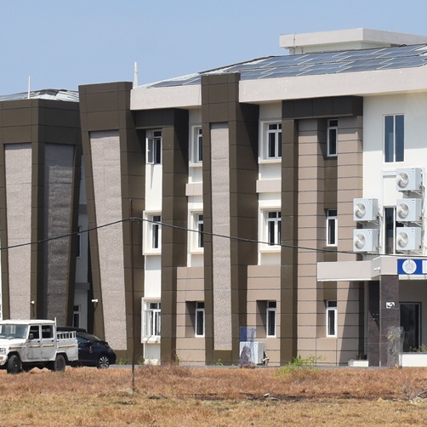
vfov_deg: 8.9
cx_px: 322
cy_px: 71
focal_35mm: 195
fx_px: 2721
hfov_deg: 9.0
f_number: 10
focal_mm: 40
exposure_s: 1/400
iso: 200
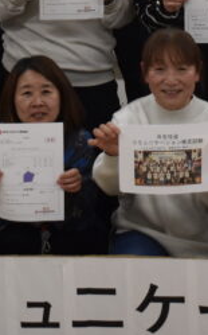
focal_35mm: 214
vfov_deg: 9.7
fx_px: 1947
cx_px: 213
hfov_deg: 6.1
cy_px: -84
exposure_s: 1/80
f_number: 4.5
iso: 400
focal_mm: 34
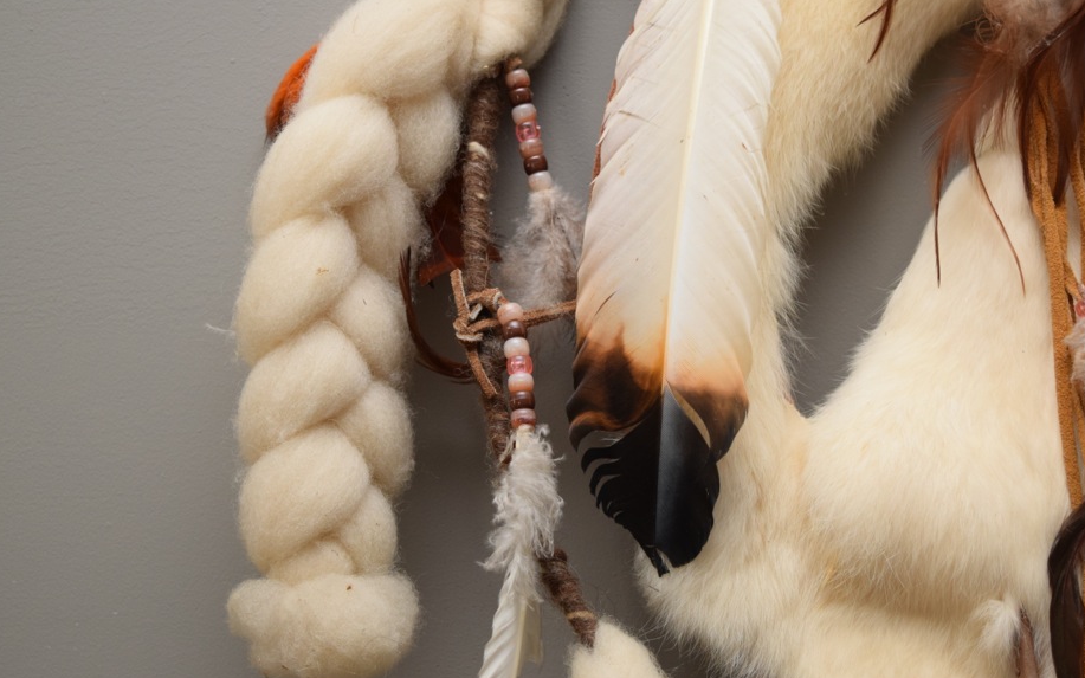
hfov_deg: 29.4
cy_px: 331
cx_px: 540
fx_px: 2070
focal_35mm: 70
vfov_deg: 18.6
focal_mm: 42
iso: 800
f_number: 5
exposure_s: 1/60
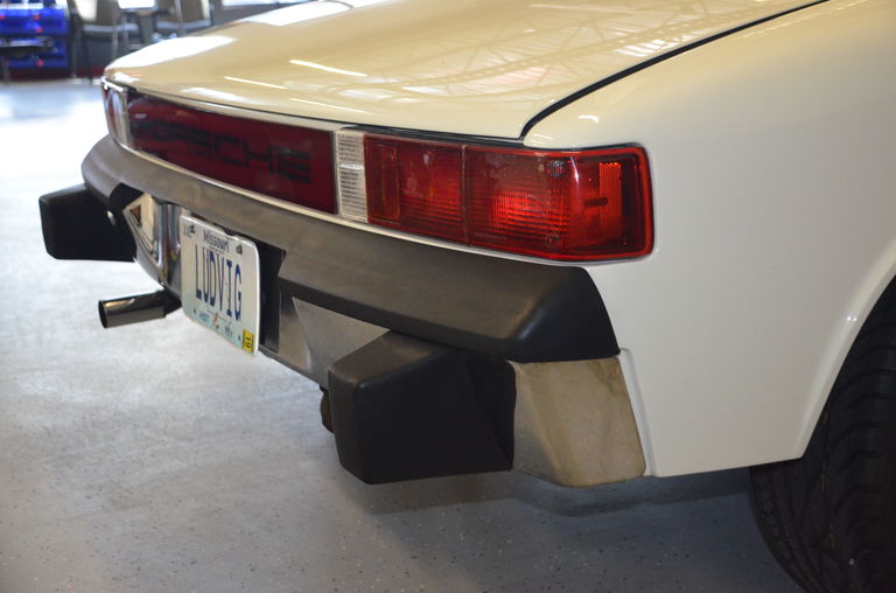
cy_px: 296
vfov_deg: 27.9
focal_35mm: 48
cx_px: 448
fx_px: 1192
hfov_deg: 41.2
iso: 3200
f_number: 4.2
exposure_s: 1/60
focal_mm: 32
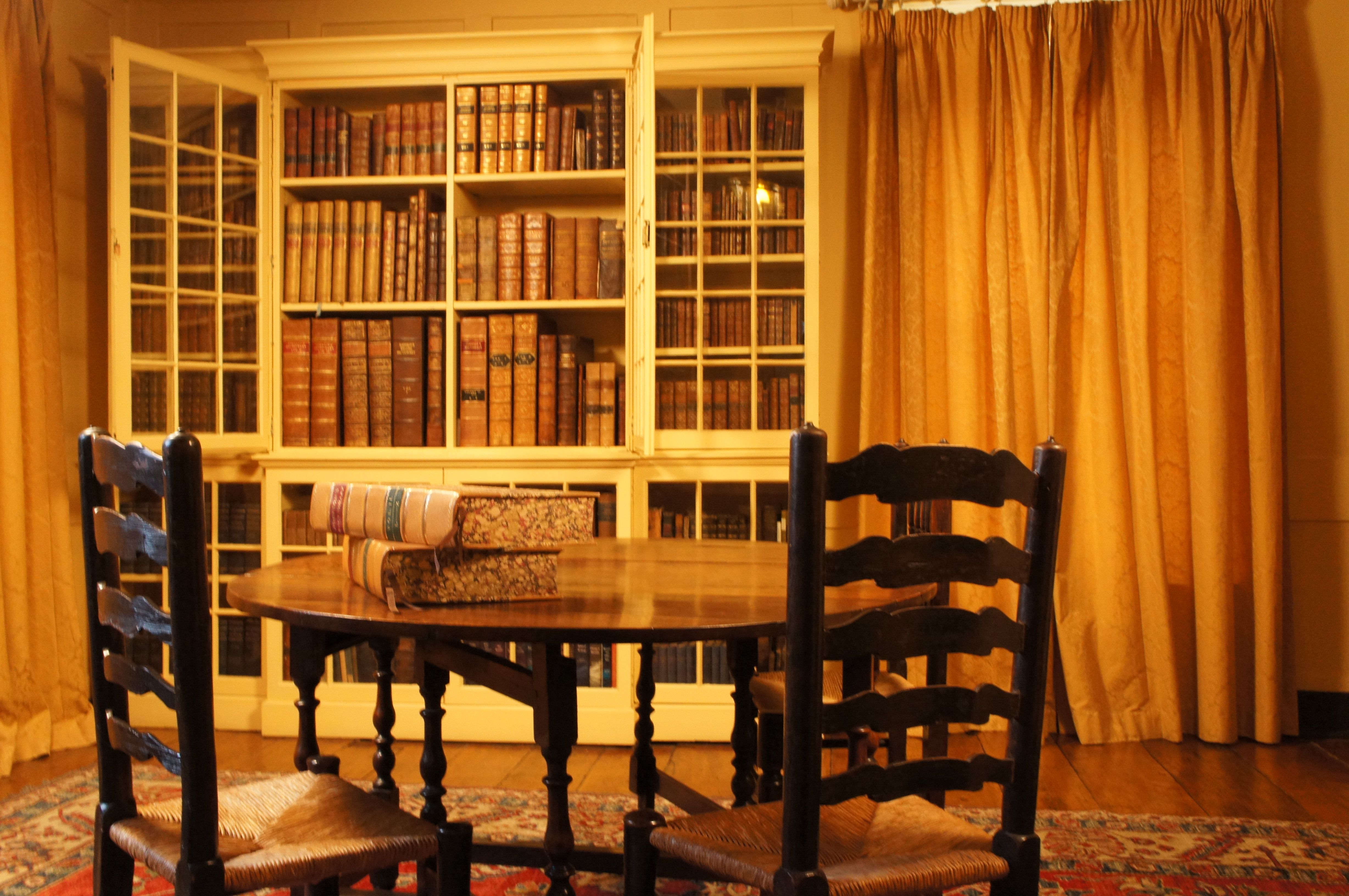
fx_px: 1291
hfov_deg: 55.2
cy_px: 448
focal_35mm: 34
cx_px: 674
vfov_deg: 38.3
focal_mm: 23
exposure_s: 1/13
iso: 1600
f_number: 9
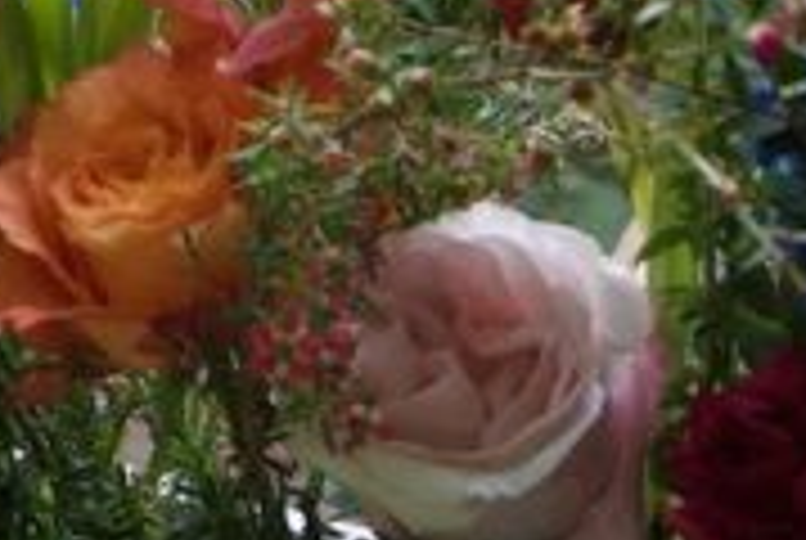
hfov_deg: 9.5
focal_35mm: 206
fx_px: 4620
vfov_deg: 6.5
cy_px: -418
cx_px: -648
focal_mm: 32
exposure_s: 1/80
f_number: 4.5
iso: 1600
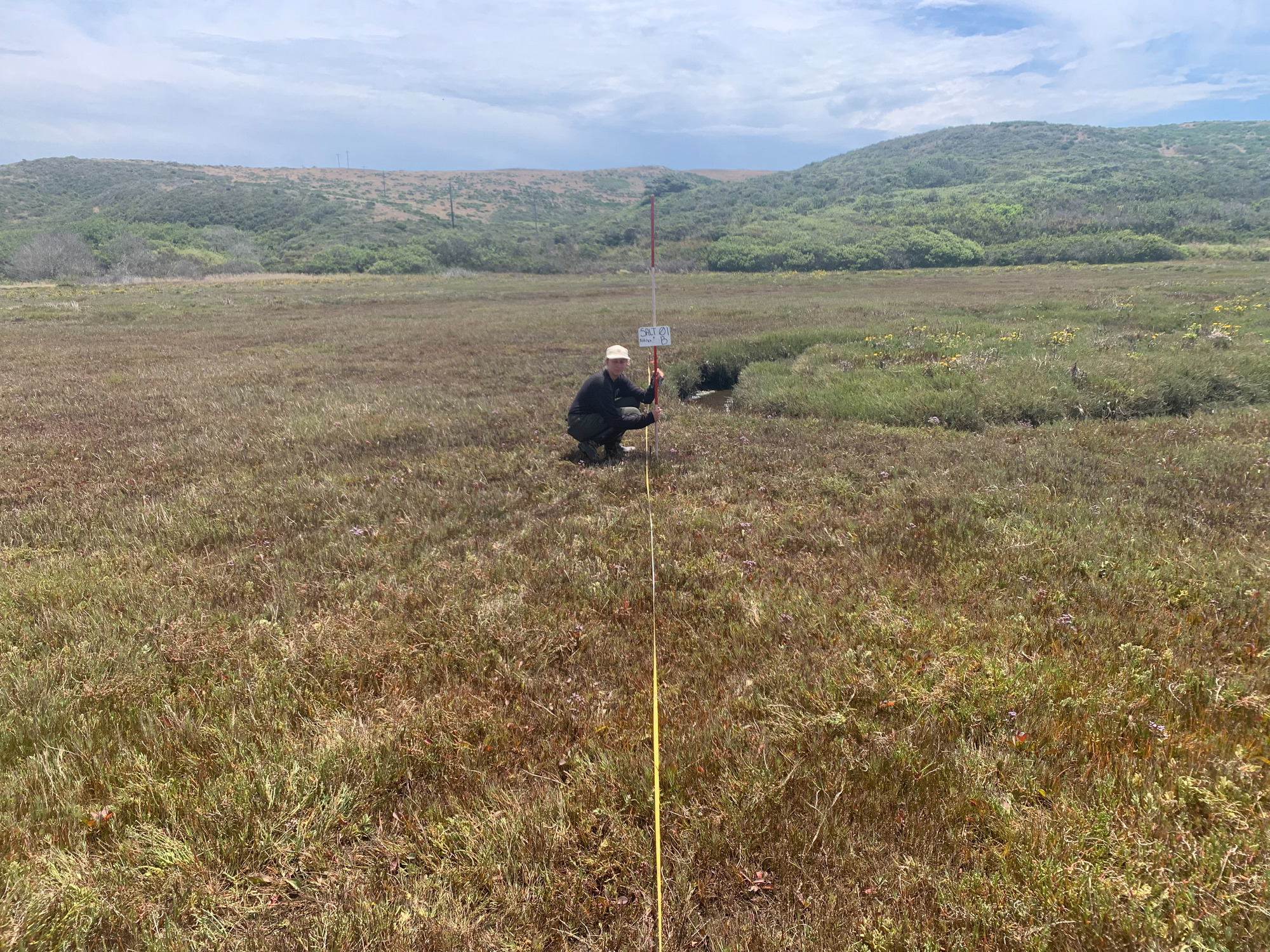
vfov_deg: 53.1
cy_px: 476
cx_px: 635
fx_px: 954
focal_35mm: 26
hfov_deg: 67.3
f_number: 1.8
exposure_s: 1/1500
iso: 25
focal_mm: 4.25
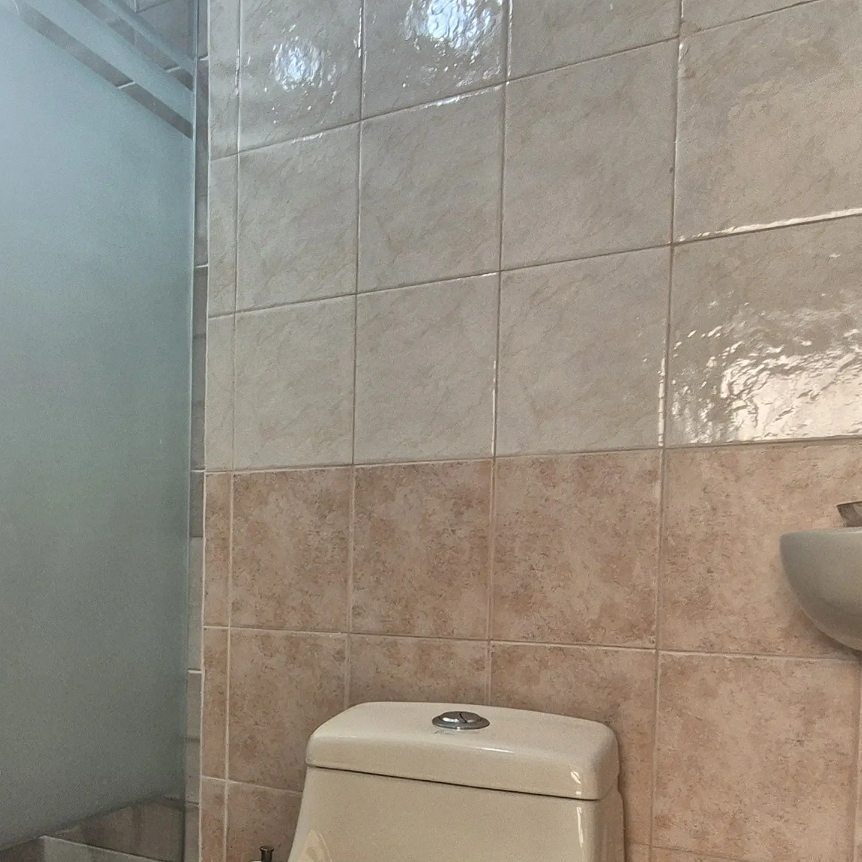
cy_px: 618
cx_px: 82
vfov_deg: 49.6
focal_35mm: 32
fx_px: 902
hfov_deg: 46.1
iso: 250
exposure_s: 1/60
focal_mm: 2.2
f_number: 2.2
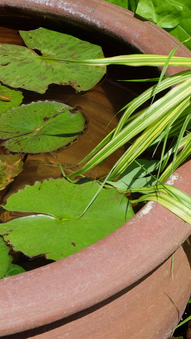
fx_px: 1072
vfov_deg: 18.0
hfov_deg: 10.2
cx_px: 50
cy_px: 170
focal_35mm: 119
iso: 400
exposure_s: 1/350
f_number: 10
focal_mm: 50
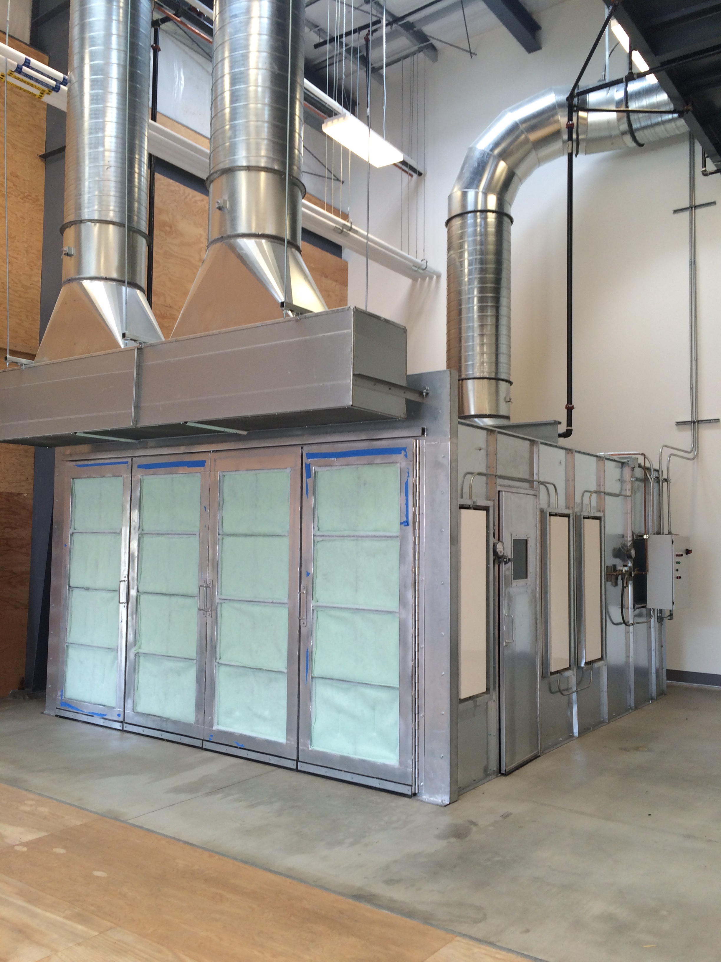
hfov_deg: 48.2
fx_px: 805
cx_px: 360
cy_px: 481
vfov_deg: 61.7
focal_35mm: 29
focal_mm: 4.15
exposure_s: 1/60
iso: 40
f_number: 2.2
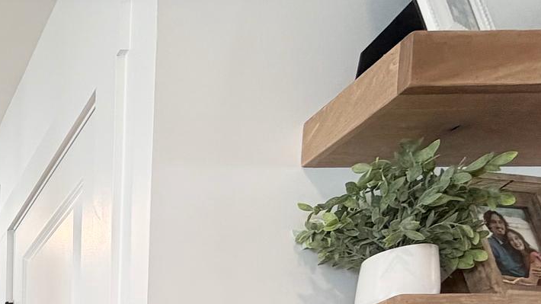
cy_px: 584
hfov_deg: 32.2
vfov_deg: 18.8
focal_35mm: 44
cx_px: -194
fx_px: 631
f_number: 2.2
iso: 100
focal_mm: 2.22
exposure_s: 1/120
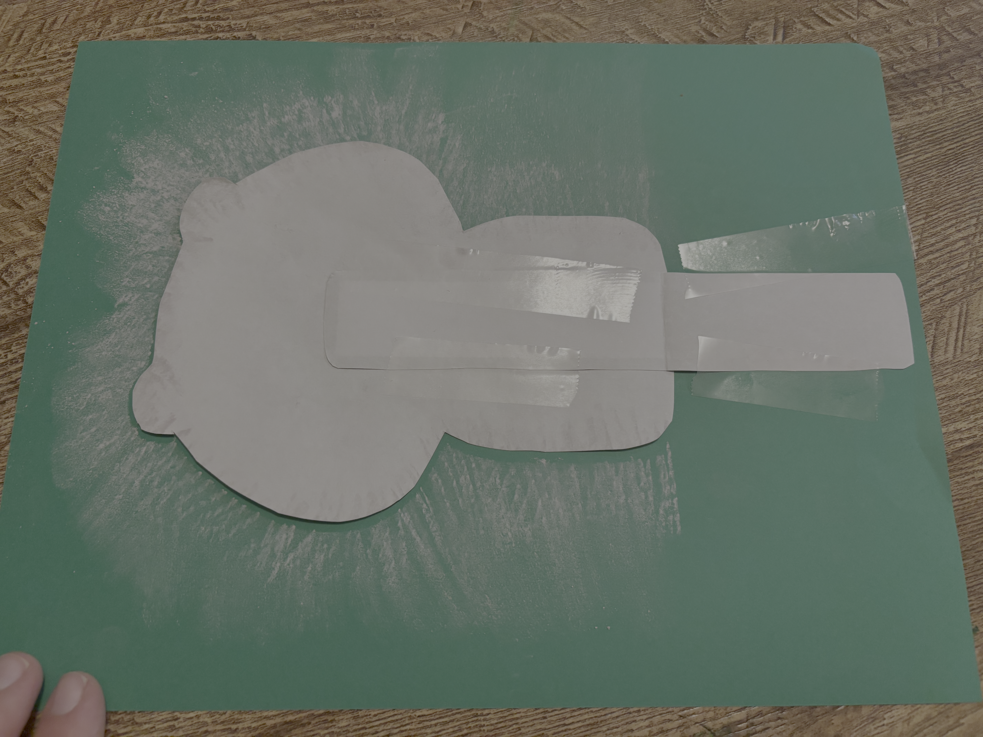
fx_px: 738
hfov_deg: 67.3
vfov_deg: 53.1
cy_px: 368
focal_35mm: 26
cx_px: 492
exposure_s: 1/40
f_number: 1.6
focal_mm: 5.96
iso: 400
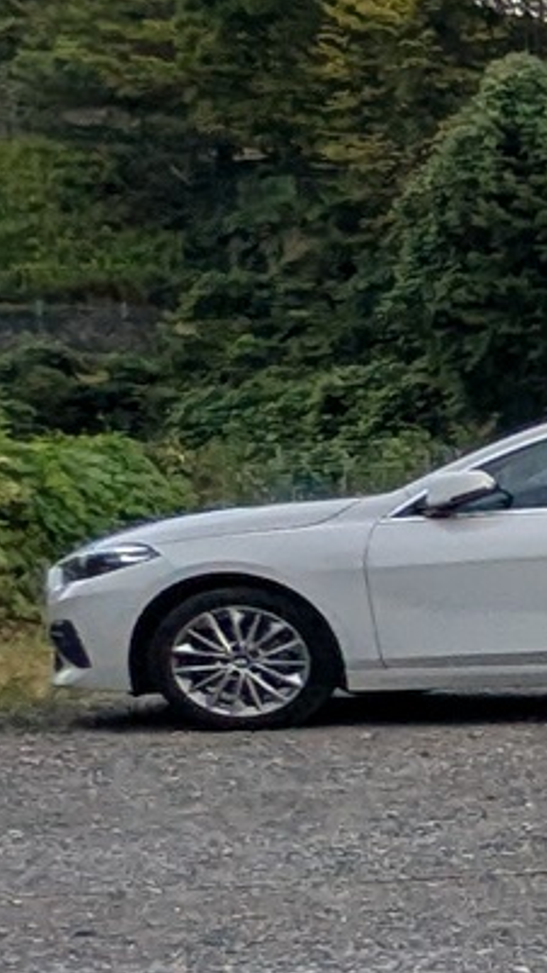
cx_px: 2614
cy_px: 765
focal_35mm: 111
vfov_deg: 19.1
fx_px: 2863
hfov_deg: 6.6
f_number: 2.2
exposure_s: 1/743
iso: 36
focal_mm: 2.35
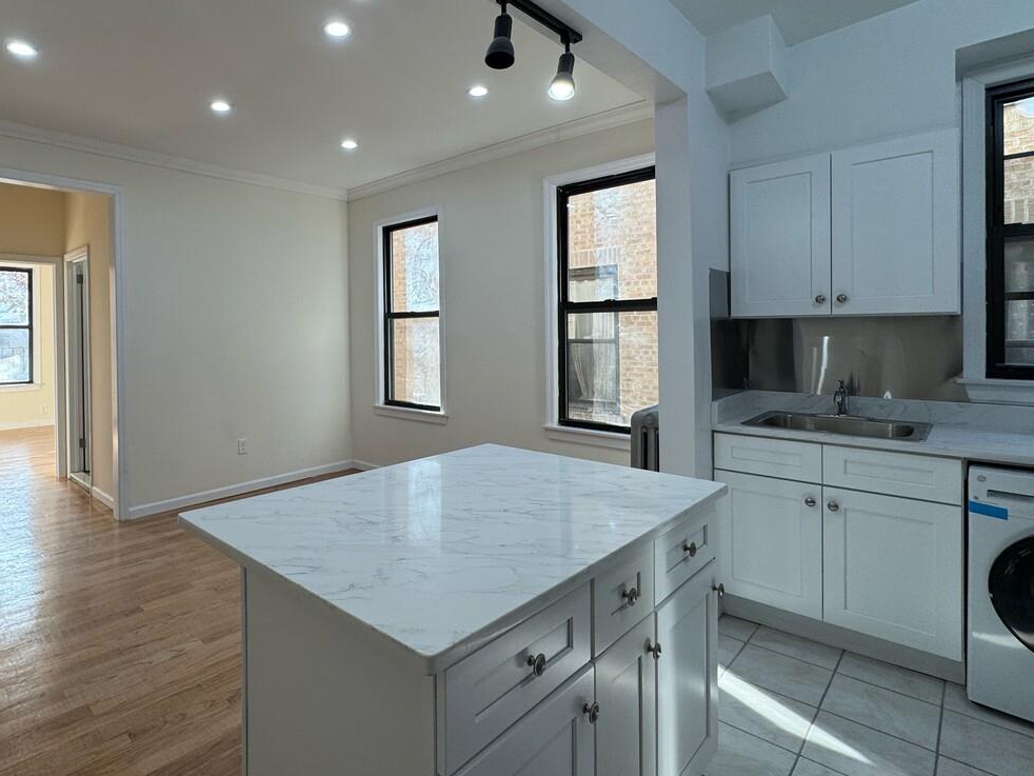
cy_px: 334
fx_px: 568
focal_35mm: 19
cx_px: 400
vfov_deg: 68.4
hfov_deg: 83.3
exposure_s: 1/120
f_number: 2.2
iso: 80
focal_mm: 2.22
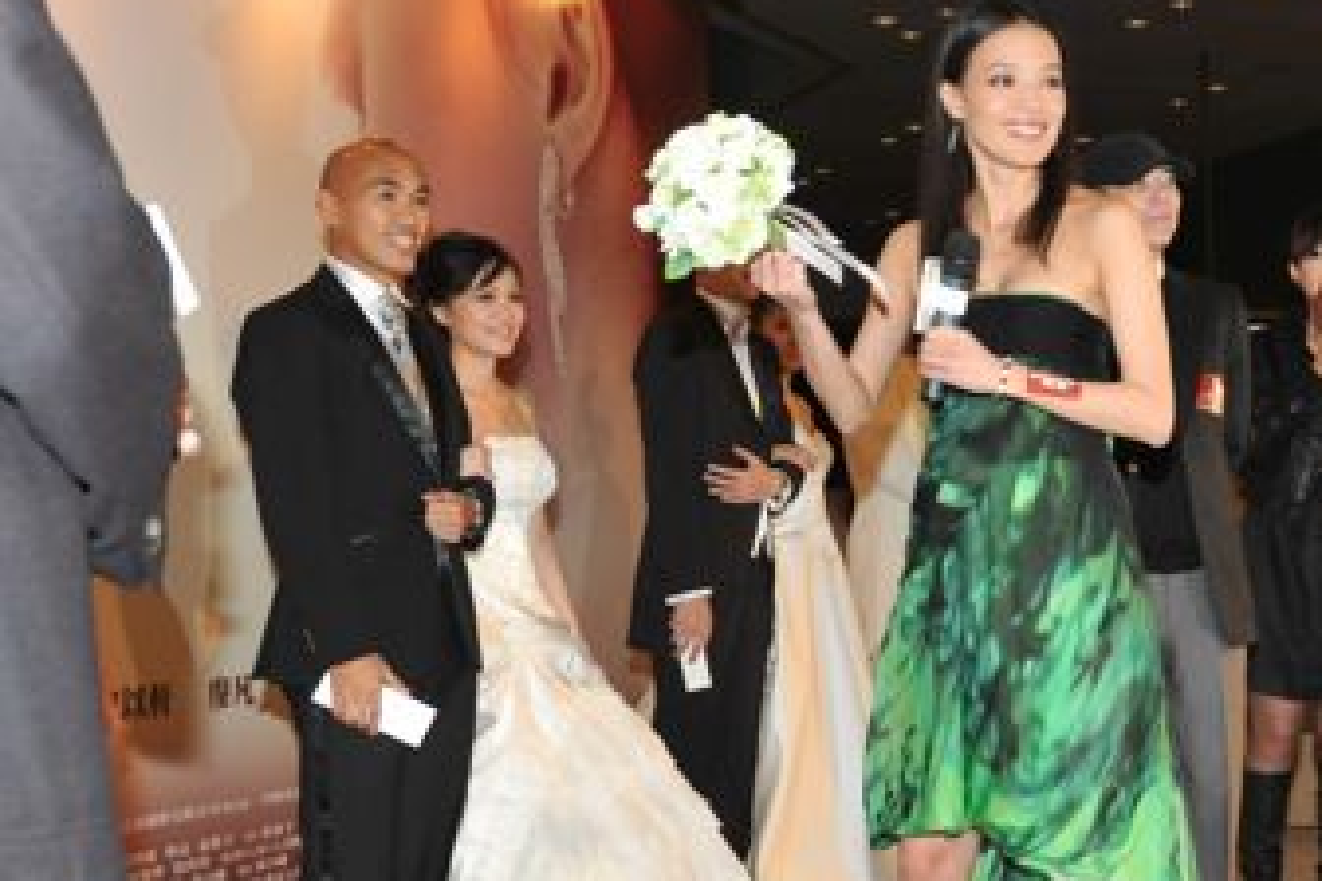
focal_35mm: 59
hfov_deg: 33.2
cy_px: 492
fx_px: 2166
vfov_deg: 23.0
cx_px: 1007
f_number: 5
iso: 500
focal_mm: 31
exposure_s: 1/125
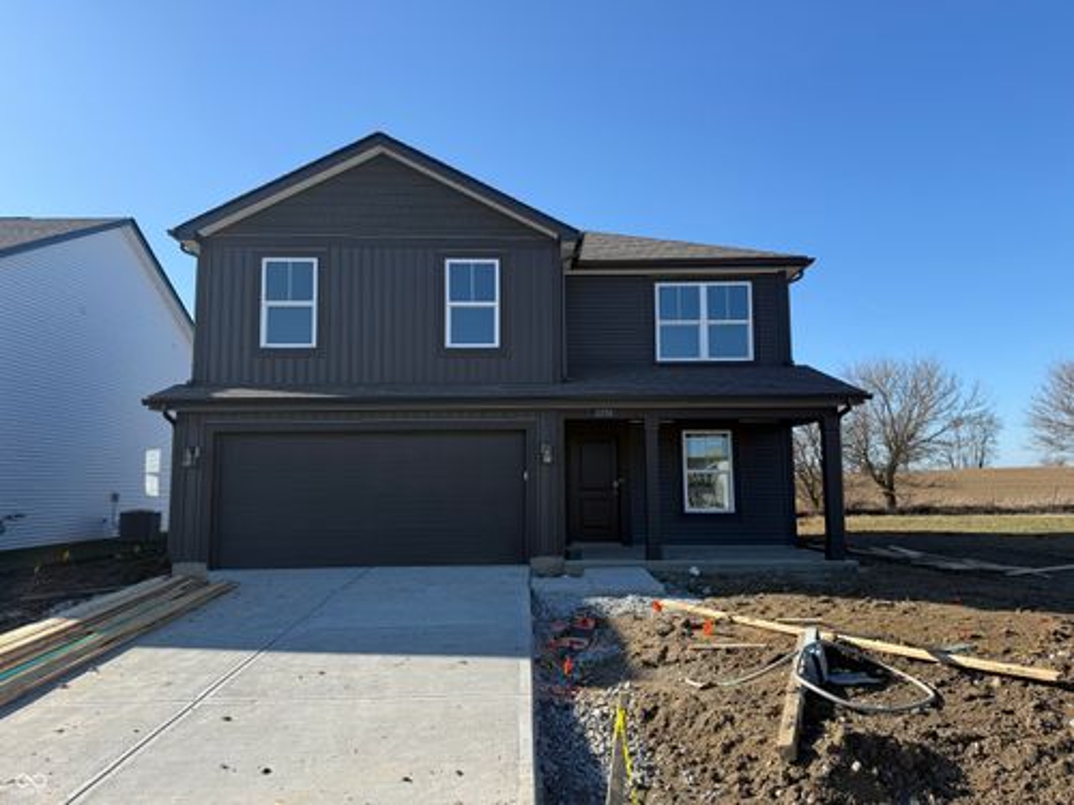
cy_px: 402
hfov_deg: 71.6
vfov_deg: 56.8
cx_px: 537
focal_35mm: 24
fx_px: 745
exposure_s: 1/2703
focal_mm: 6.76
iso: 80
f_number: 1.78
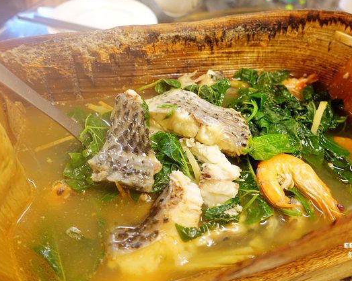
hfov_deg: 62.1
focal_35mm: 28
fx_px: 292
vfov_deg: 51.5
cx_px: 191
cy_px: 137
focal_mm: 8.8
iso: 640
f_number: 1.8
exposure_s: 1/30
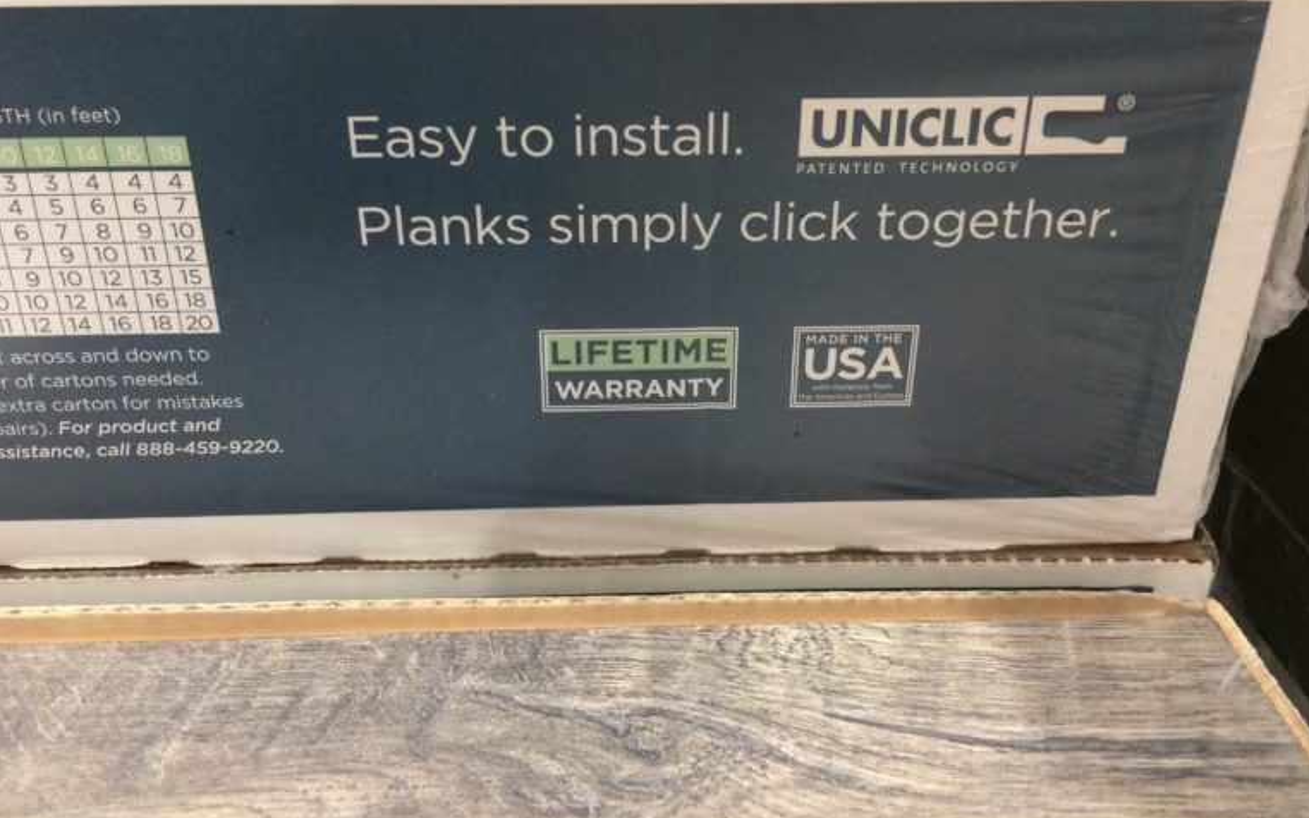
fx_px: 1106
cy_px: 339
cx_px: 656
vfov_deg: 40.5
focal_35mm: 31
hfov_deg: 61.2
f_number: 2.2
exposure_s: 1/30
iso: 320
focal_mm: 4.15
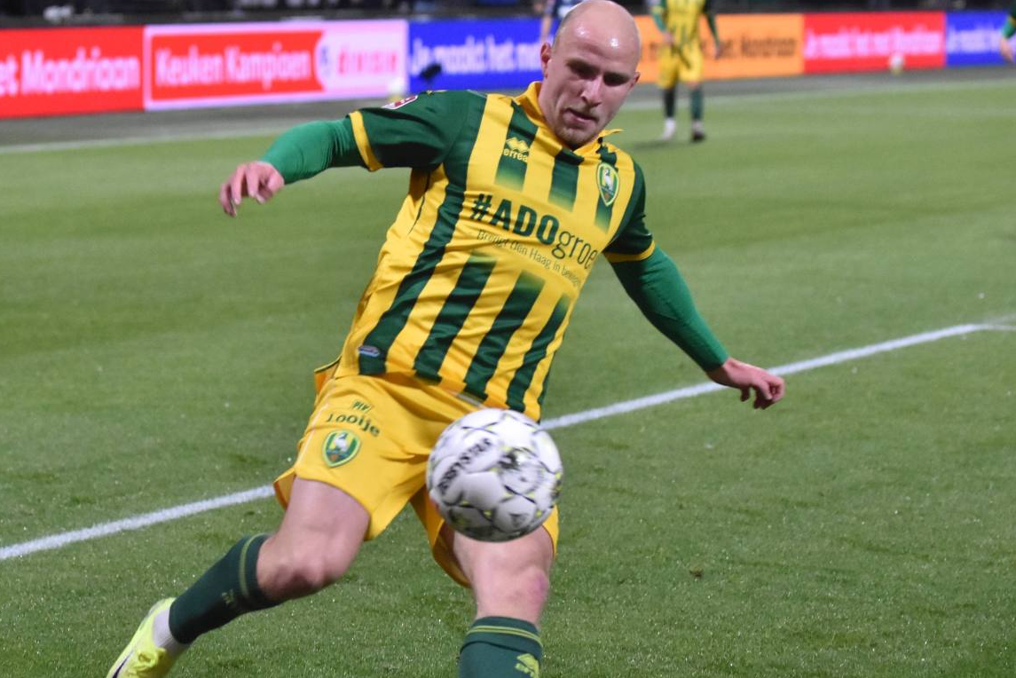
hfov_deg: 11.7
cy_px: 482
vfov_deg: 7.8
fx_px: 4968
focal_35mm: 176
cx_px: 335
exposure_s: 1/500
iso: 2500
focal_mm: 70
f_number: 2.8
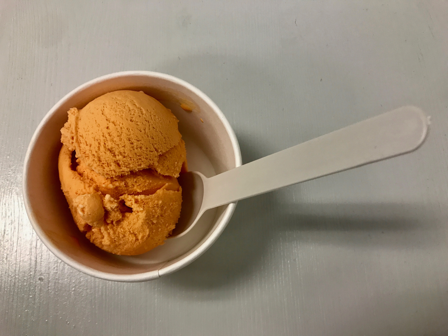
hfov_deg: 63.4
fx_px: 362
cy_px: 168
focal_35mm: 28
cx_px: 224
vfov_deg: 49.7
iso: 32
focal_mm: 3.99
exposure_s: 1/24
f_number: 1.8
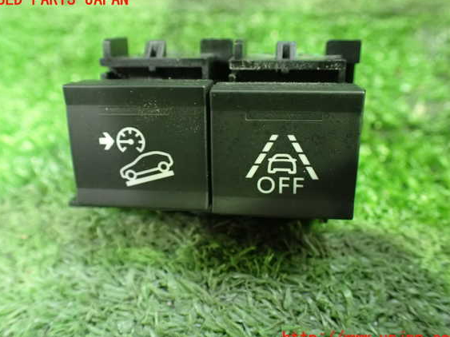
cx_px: 223
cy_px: 169
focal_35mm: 32
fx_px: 416
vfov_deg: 44.1
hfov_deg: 56.8
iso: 1600
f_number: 2.3
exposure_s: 1/30
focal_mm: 5.4
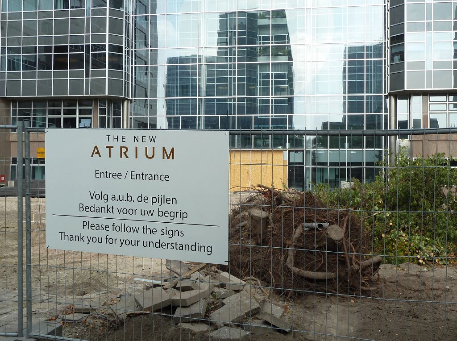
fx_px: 527
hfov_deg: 46.9
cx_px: 228
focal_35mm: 40
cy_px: 170
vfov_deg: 35.8
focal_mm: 6.5
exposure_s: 1/200
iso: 80
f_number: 4
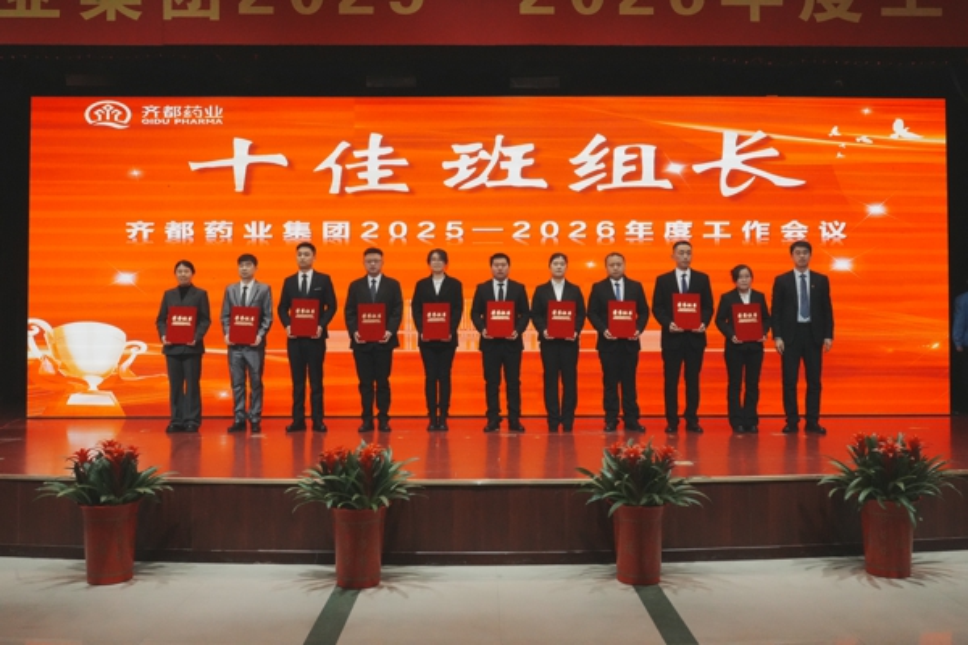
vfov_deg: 42.3
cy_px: 322
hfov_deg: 60.3
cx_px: 484
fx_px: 833
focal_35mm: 31
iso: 12800
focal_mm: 31
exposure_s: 1/320
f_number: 16
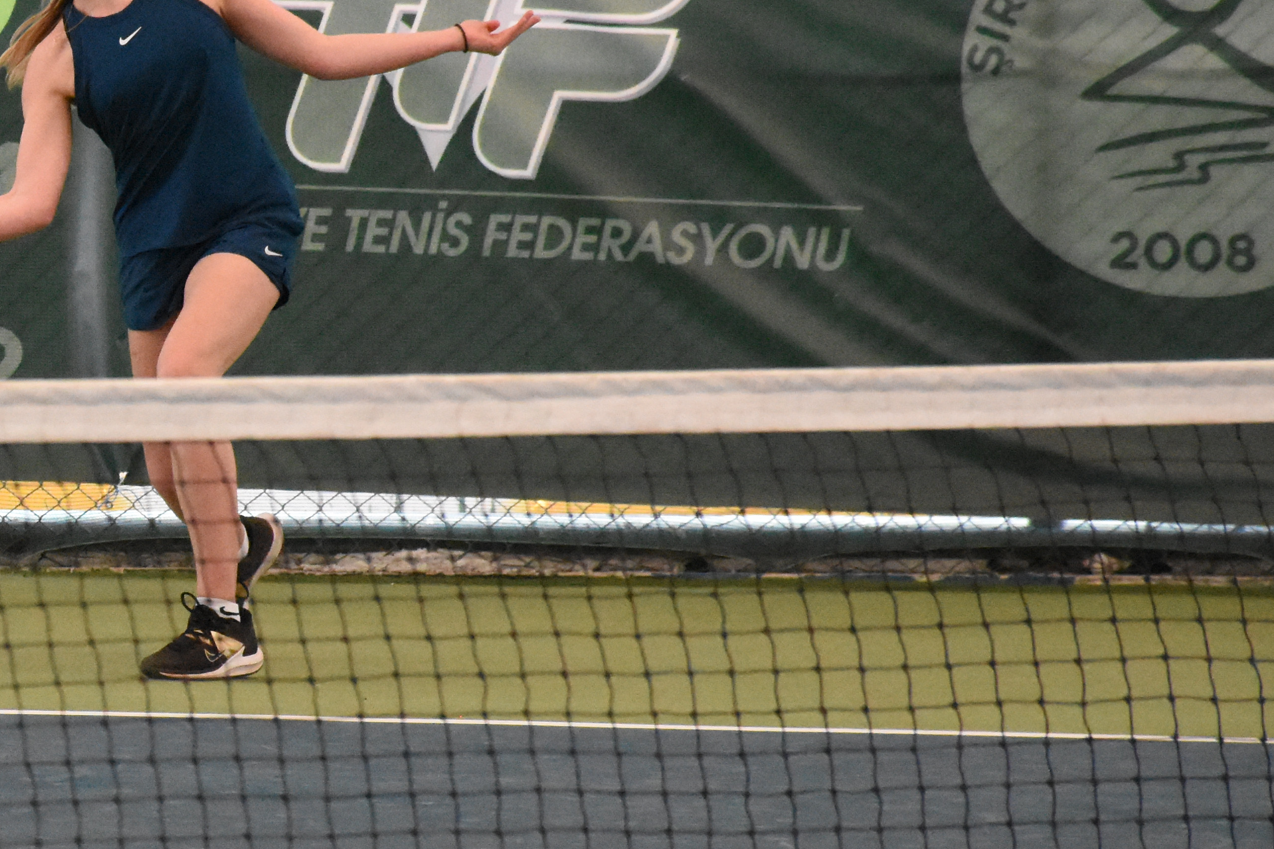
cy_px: 427
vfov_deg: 2.8
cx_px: -165
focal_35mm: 489
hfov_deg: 4.2
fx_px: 17304
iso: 8000
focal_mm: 140
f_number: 8
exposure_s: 1/4000
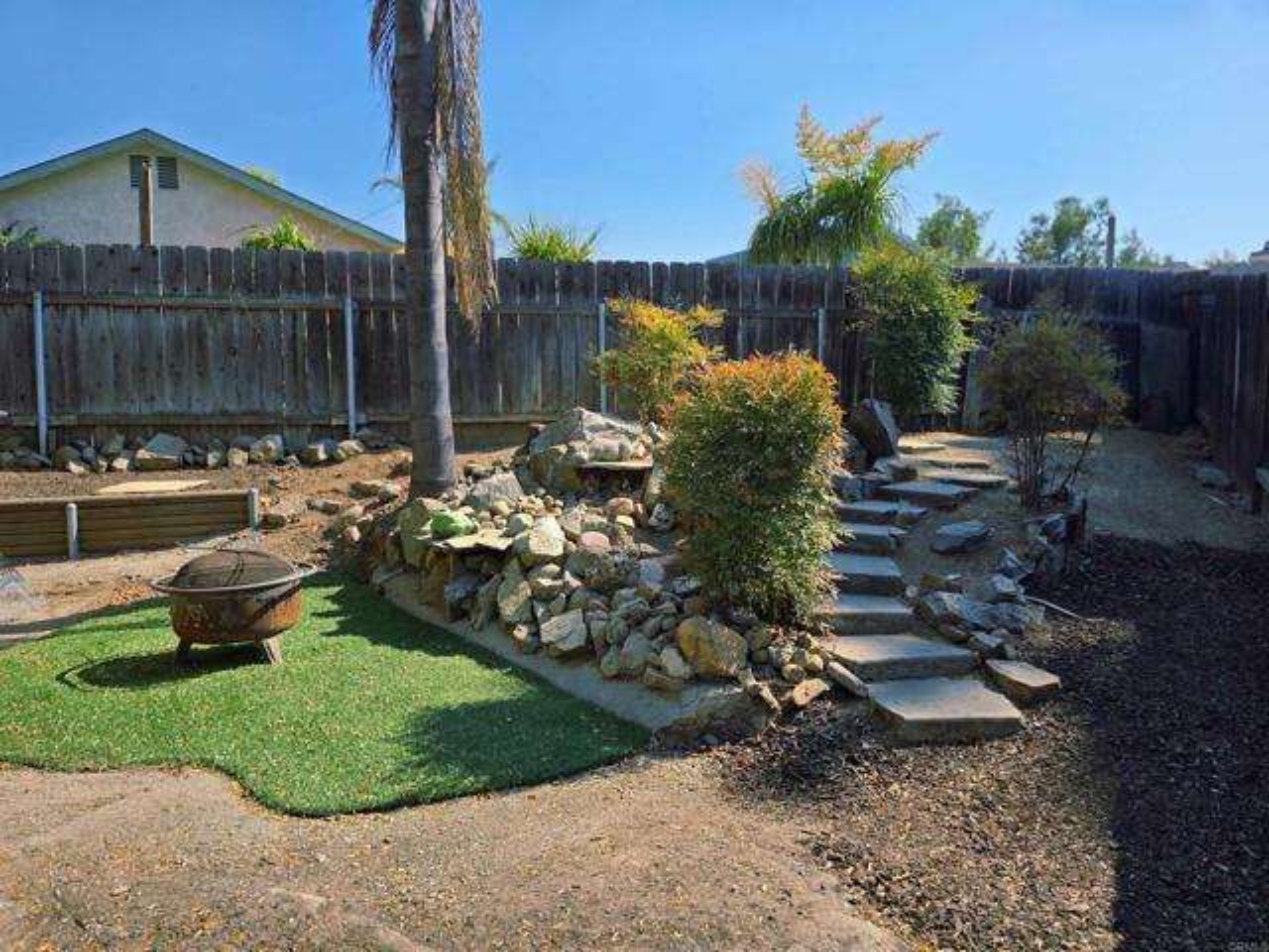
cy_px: 476
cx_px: 634
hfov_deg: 73.9
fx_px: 843
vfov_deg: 58.9
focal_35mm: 23
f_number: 1.7
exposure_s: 1/667
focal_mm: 6.3
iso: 12
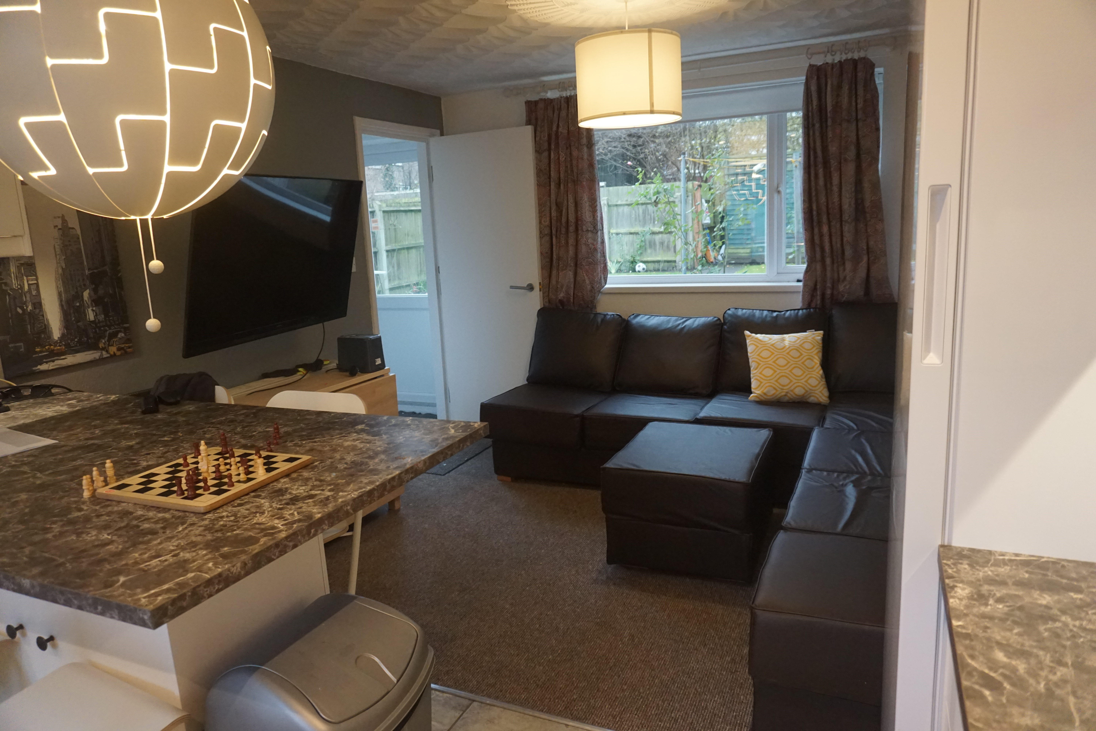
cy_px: 366
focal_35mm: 24
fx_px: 731
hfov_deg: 73.7
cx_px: 548
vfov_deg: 53.1
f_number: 3.5
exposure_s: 1/160
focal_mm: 16
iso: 2500
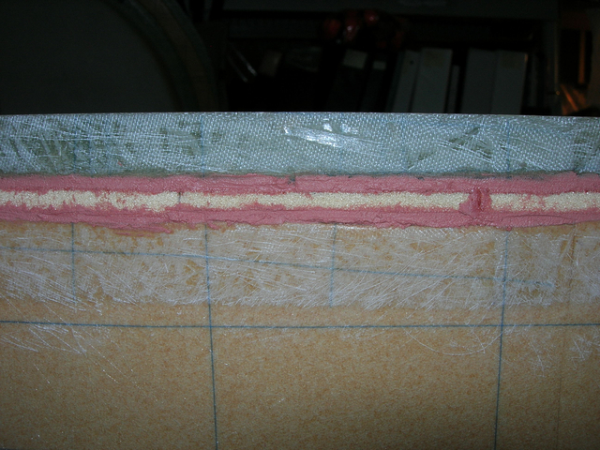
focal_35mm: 38
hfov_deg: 49.0
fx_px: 659
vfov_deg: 37.7
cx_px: 300
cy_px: 225
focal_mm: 7.8
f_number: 4.8
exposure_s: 1/60.1
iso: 64
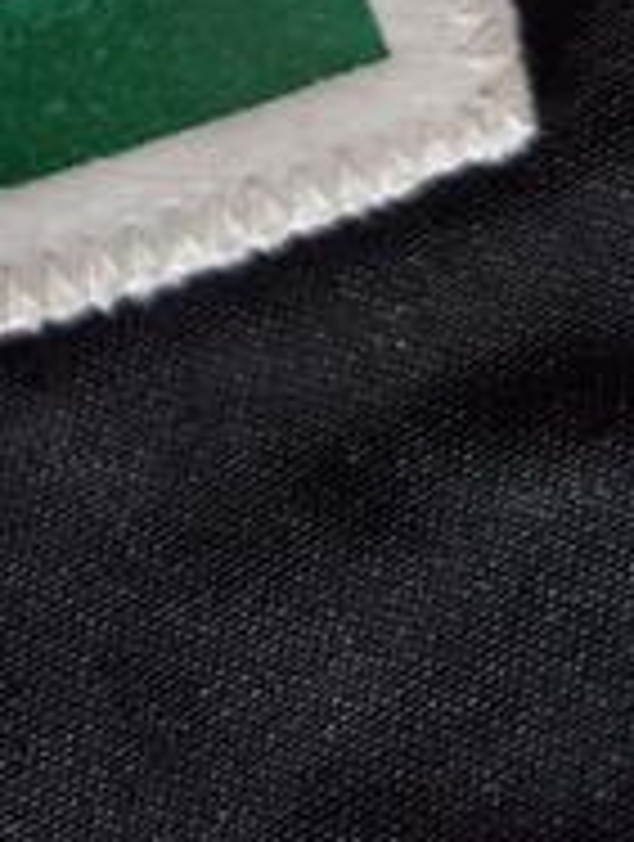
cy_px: -428
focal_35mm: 86
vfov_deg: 19.7
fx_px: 2093
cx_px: -357
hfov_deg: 15.7
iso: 640
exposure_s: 1/24
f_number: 1.5
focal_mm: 4.3
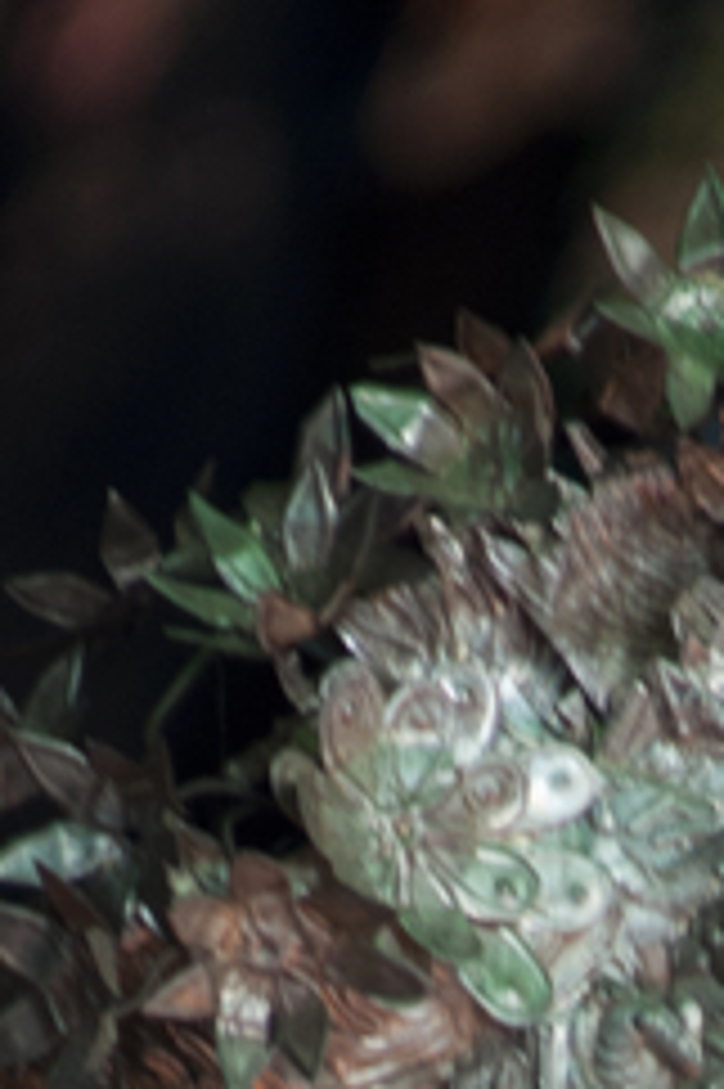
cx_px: 1075
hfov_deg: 0.8
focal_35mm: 1681
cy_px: 2549
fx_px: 50779
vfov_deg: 1.2
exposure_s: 1/80
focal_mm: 200
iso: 200
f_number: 5
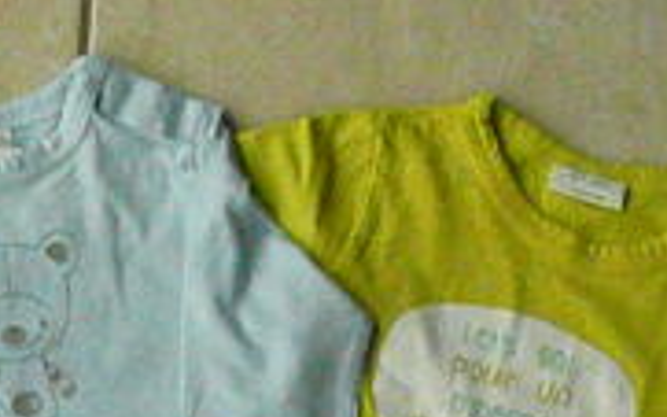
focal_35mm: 118
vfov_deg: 10.9
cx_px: 55
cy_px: 483
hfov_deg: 17.4
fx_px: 2144
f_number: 10
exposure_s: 1/640
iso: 3200
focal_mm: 6.9
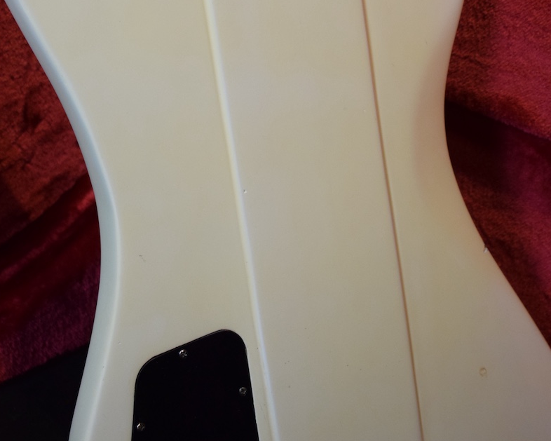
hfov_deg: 24.5
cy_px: 59
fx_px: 1270
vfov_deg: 19.4
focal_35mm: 78
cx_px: 261
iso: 1000
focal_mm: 29
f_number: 4.2
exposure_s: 1/60
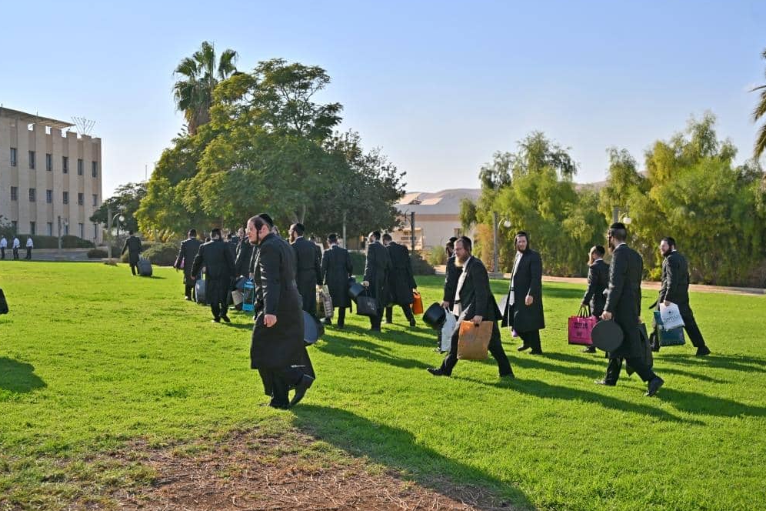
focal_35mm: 36
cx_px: 384
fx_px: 766
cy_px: 253
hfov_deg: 53.1
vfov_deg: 36.9
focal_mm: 35
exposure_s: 1/3200
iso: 125
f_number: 4
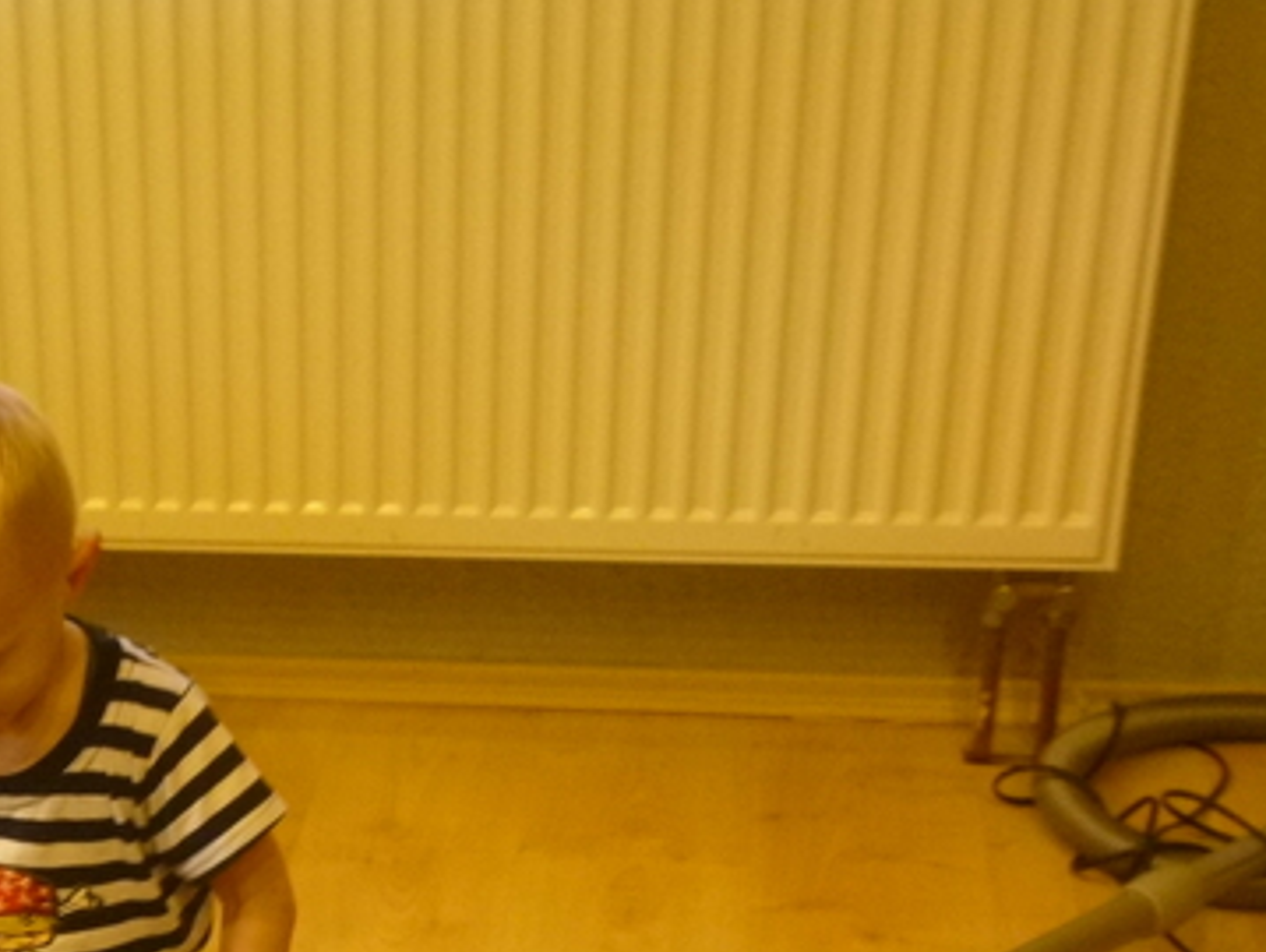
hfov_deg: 26.2
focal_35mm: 69
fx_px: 2526
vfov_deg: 20.4
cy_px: 1047
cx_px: -92
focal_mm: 5.6
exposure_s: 1/4
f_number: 3.4
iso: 400
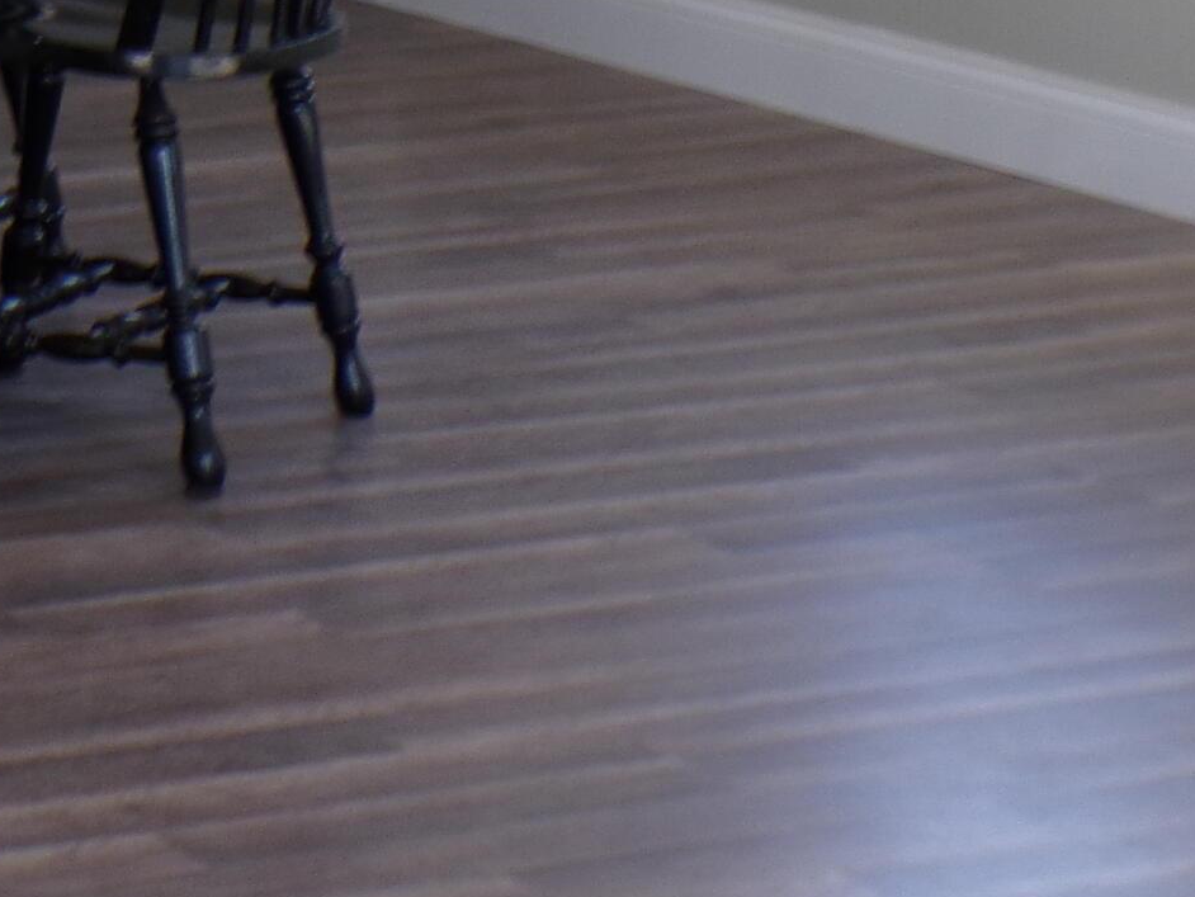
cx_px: -145
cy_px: -468
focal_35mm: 156
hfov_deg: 12.4
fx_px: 5387
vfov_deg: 9.3
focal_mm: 8.7
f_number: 3.5
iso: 112
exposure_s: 1/34
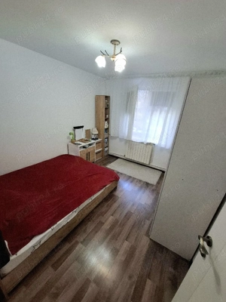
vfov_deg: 106.2
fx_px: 113
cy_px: 151
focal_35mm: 13
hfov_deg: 89.9
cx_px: 113
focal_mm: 1.74
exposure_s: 1/50
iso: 125
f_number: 2.2
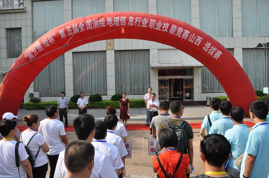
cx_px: 134
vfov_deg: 47.8
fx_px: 201
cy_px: 89
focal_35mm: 27
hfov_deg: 67.5
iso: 200
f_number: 9
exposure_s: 1/320
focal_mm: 18
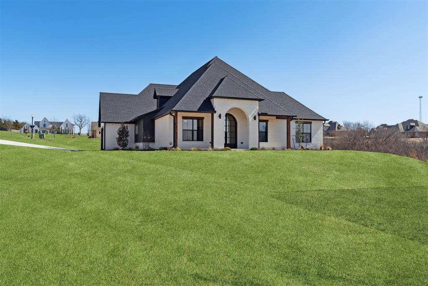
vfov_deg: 47.9
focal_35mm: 27
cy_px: 143
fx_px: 321
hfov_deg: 67.4
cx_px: 214
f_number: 8
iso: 100
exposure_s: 1/640
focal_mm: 18
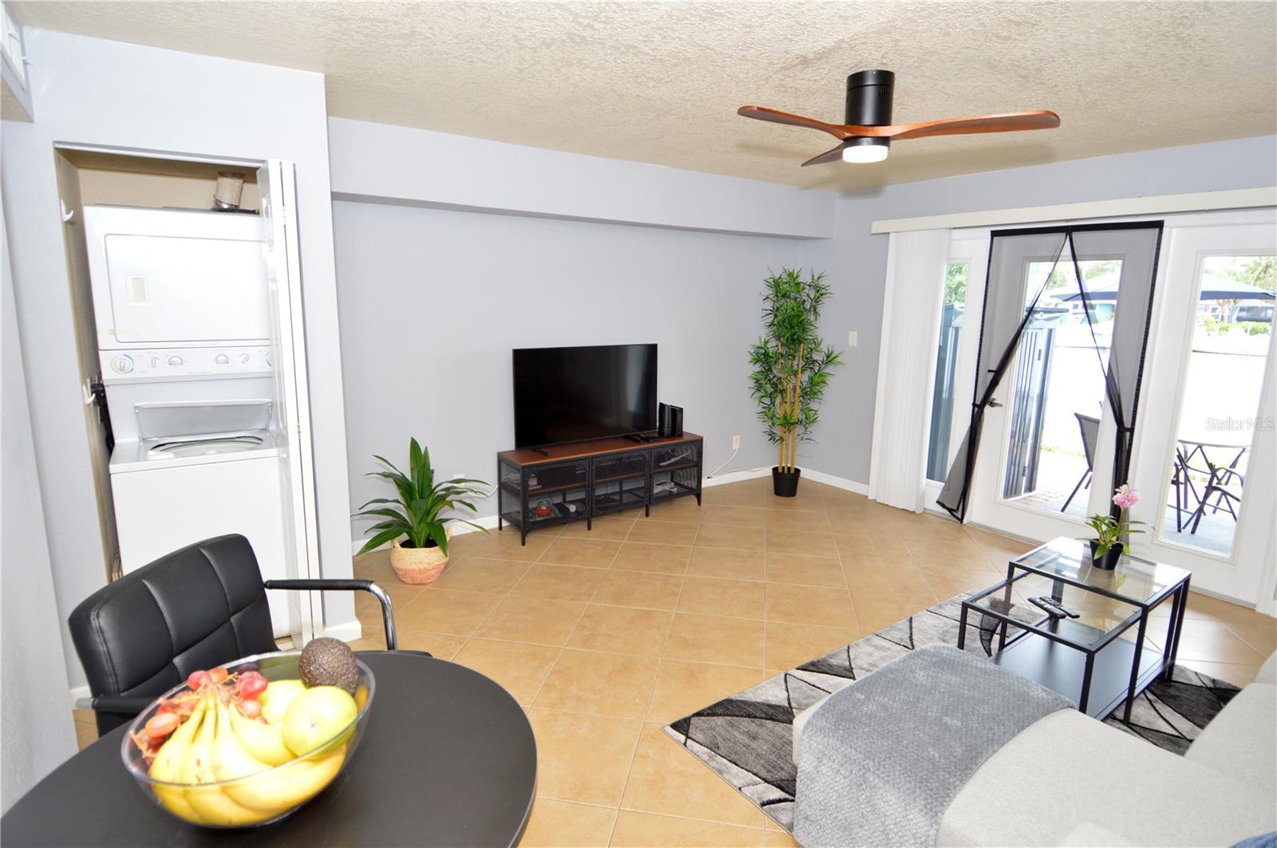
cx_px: 638
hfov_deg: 90.1
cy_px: 424
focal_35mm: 18
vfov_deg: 67.3
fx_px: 638
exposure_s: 1/80
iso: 400
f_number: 4.5
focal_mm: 12
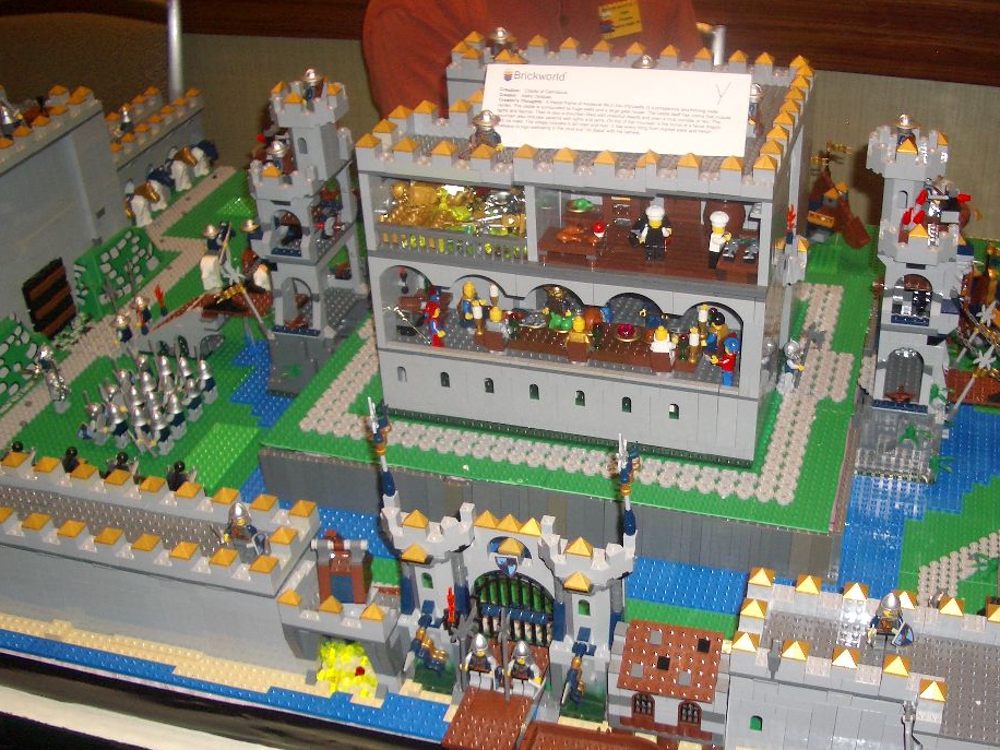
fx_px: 1271
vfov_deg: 32.8
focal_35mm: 44
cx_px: 616
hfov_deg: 42.7
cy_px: 430
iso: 100
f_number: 2.6
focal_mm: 5.8
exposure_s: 1/60
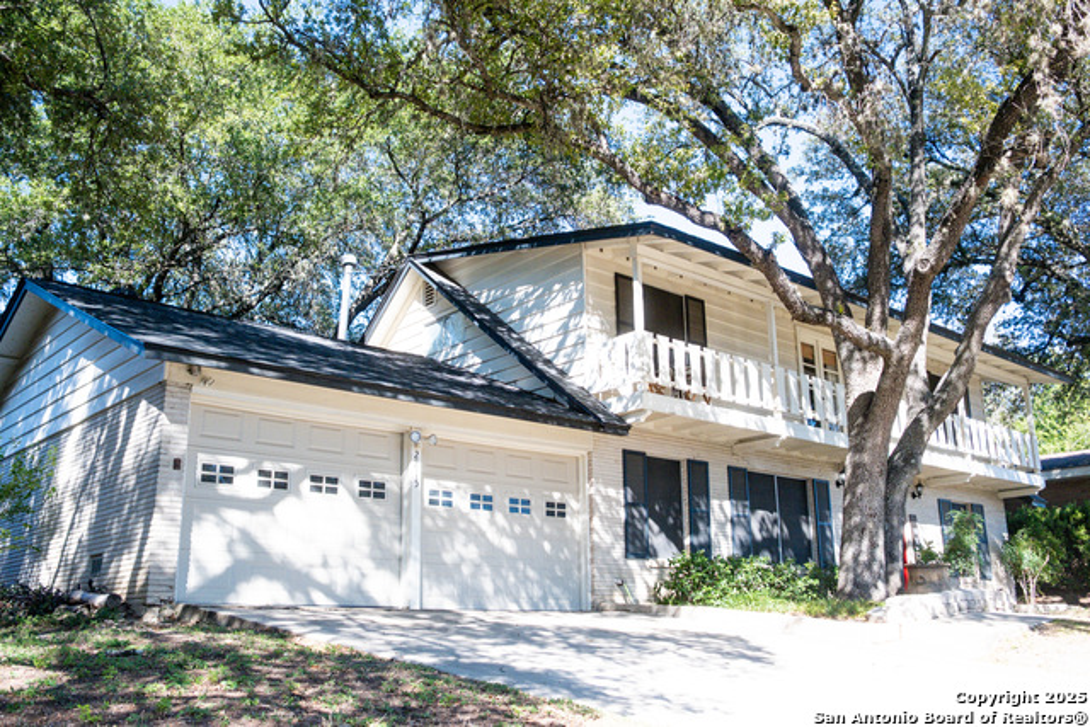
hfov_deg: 54.4
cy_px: 364
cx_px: 545
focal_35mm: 35
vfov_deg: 37.9
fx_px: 1060
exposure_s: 1/3200
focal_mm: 23
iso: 1600
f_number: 3.2
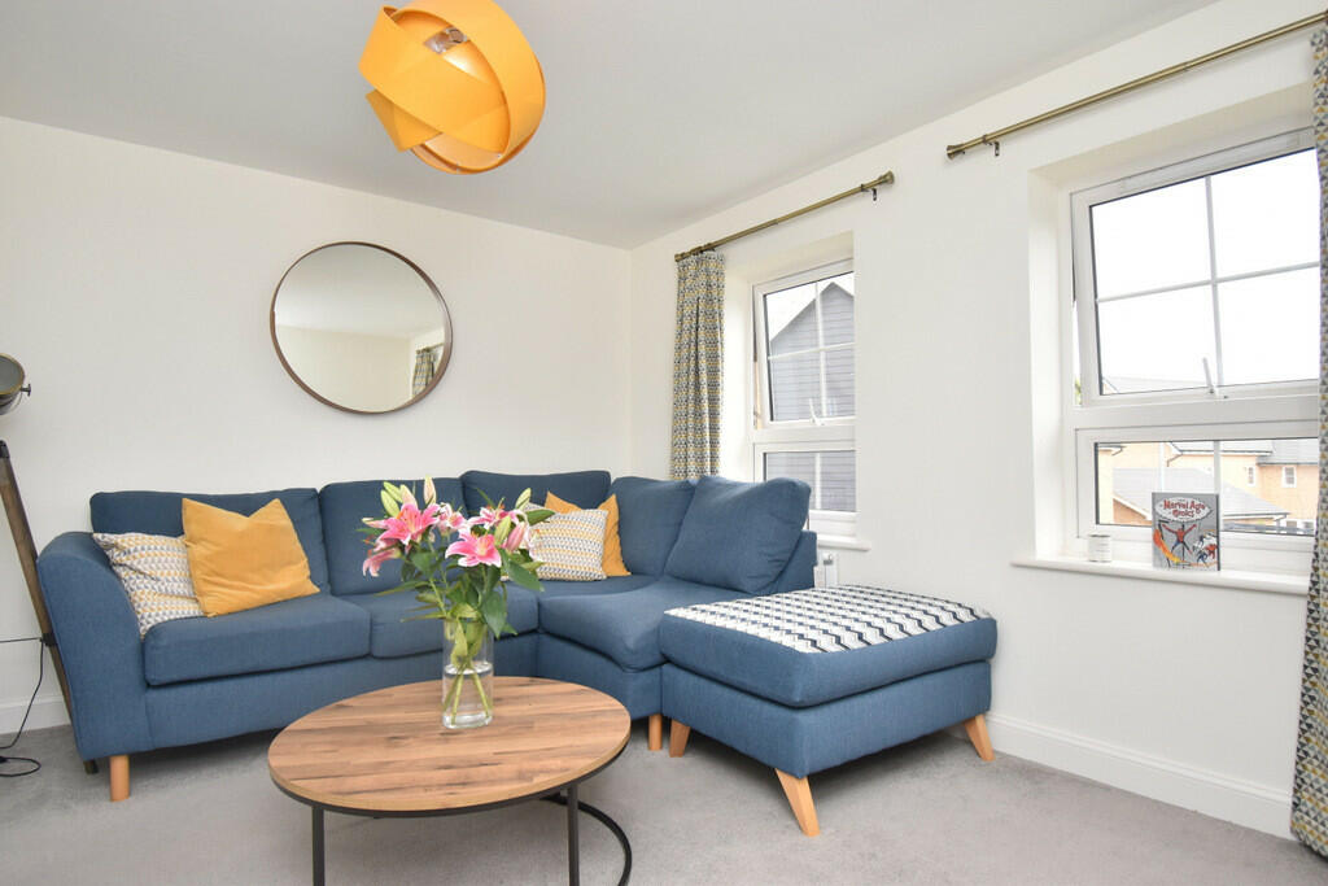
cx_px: 664
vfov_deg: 63.2
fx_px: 719
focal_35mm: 20
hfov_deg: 85.4
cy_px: 443
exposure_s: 1/200
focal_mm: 13
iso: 400
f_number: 4.8
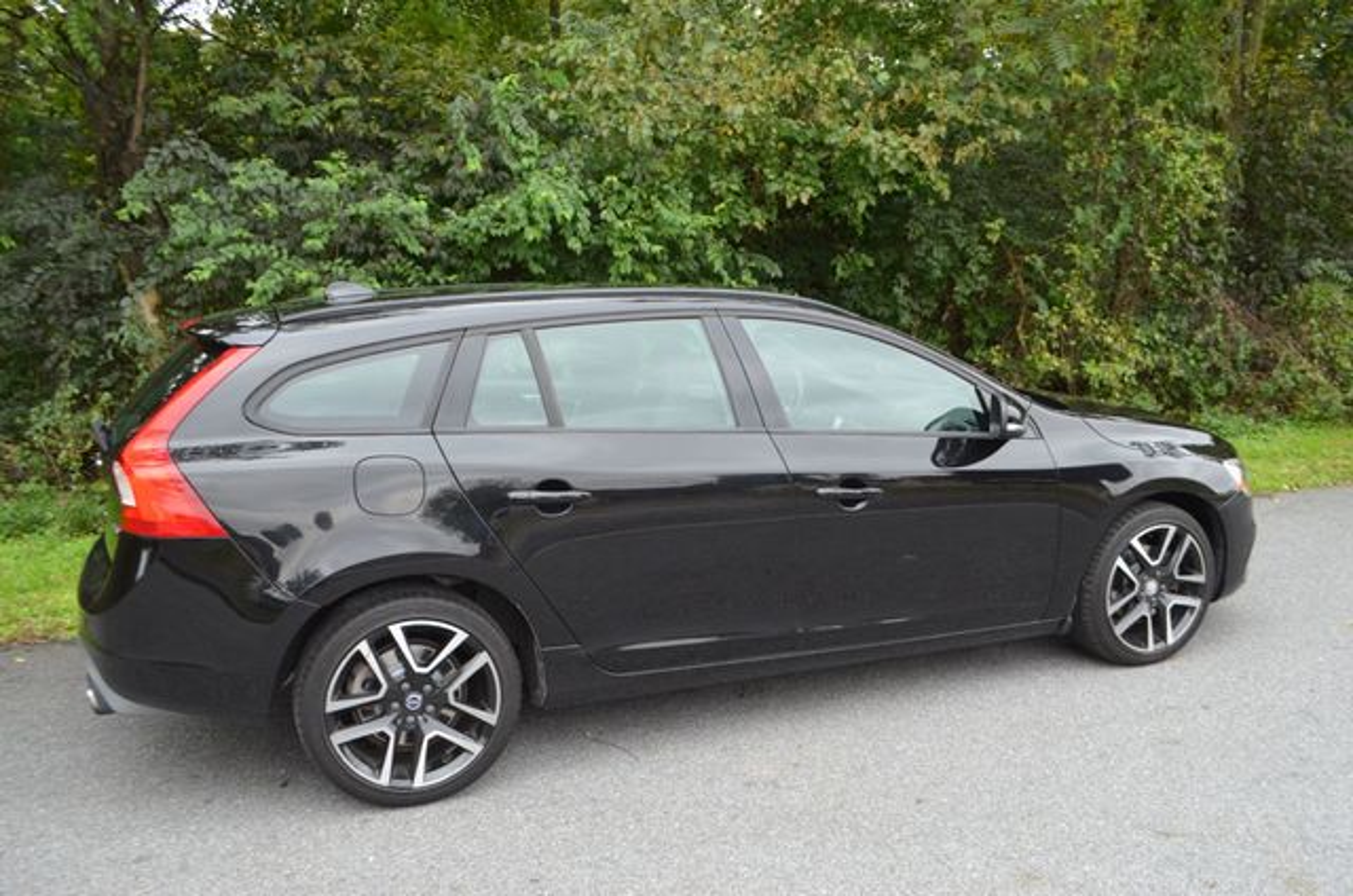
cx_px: 676
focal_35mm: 30
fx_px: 1125
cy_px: 448
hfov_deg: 62.0
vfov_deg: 43.4
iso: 250
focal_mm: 20
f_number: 5.6
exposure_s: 1/125
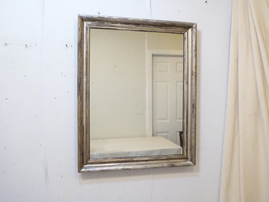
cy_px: 101
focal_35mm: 39
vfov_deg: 36.8
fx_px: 303
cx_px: 134
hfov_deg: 47.9
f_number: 3.7
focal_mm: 6.7
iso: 400
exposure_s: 1/25
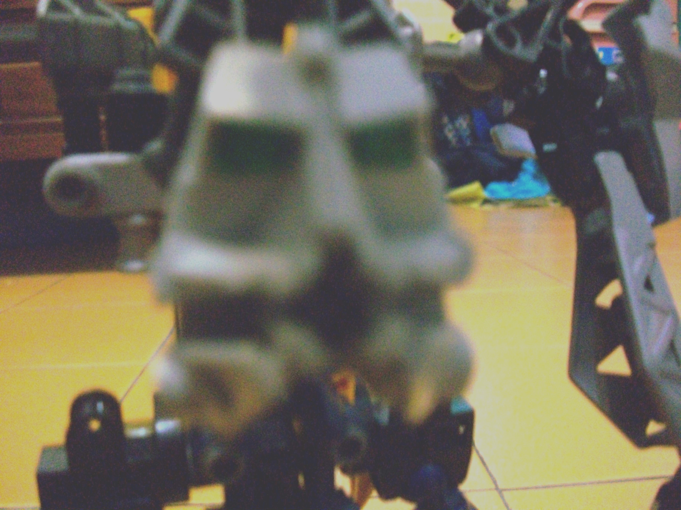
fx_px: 630
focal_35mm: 32
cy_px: 255
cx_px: 340
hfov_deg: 56.8
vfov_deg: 44.2
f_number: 2.8
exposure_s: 1/8
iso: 160
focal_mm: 5.7
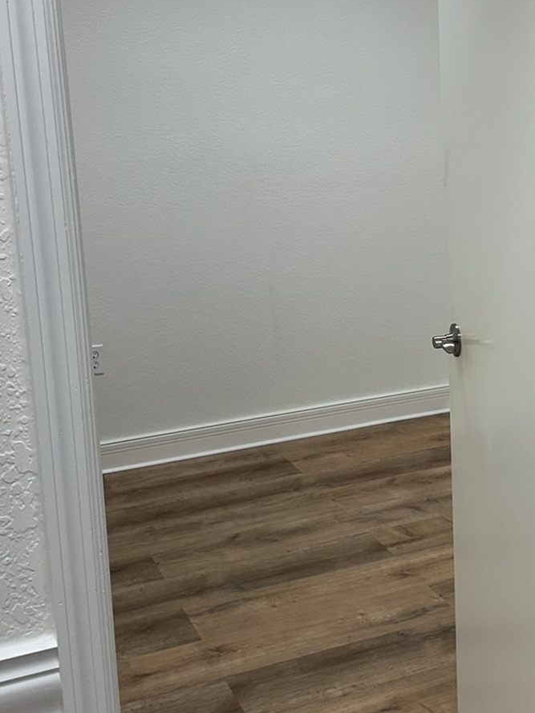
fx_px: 1113
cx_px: 409
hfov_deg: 26.6
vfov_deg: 35.4
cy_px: 284
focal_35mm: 54
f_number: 1.78
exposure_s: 1/173
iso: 80
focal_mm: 6.86
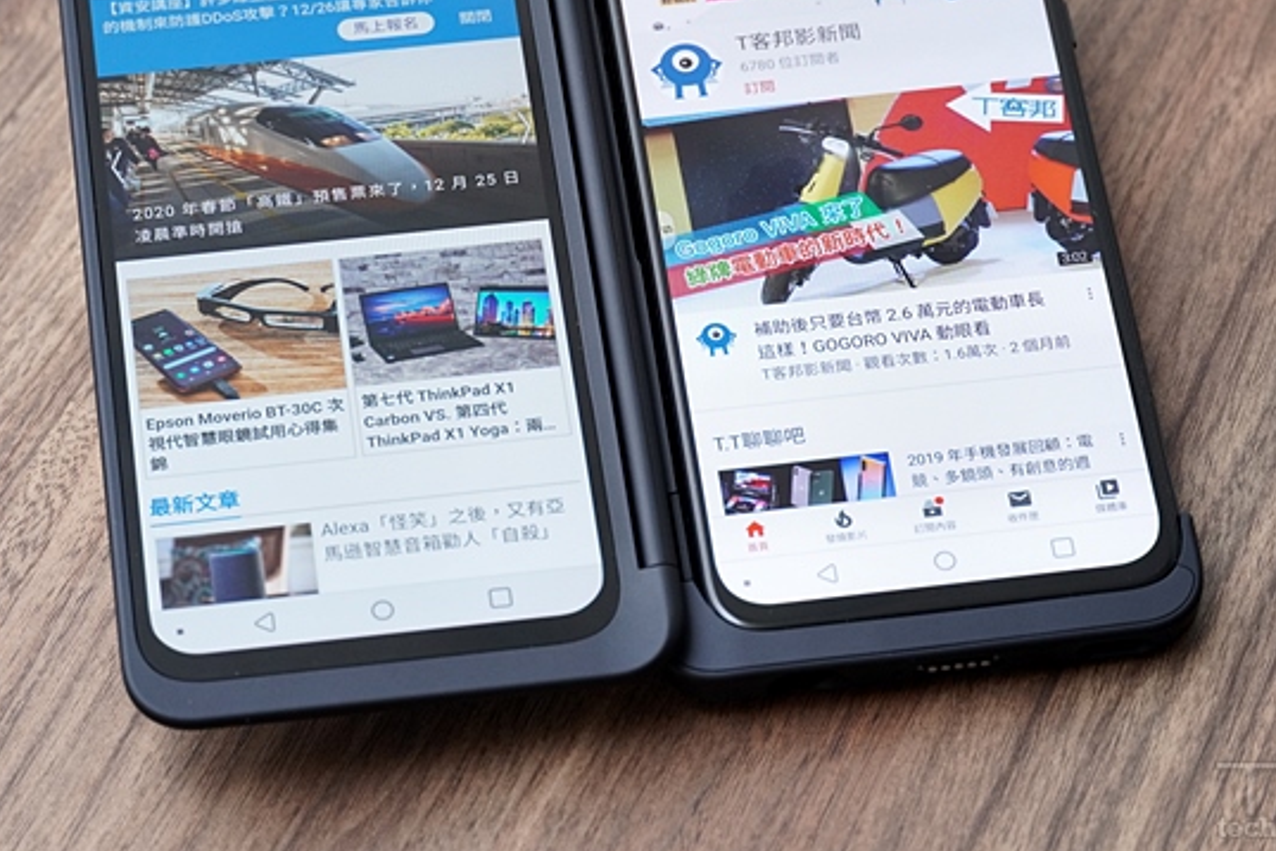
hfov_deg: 14.8
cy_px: 292
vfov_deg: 9.9
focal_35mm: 139
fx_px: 4915
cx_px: 592
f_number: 5.6
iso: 800
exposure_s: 1/125
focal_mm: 69
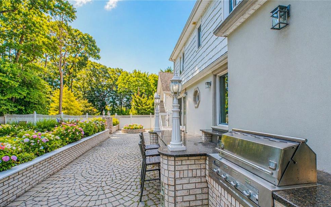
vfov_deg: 71.0
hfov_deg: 97.8
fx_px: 144
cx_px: 171
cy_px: 115
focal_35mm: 16
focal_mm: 10
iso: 400
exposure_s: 1/60
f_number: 10
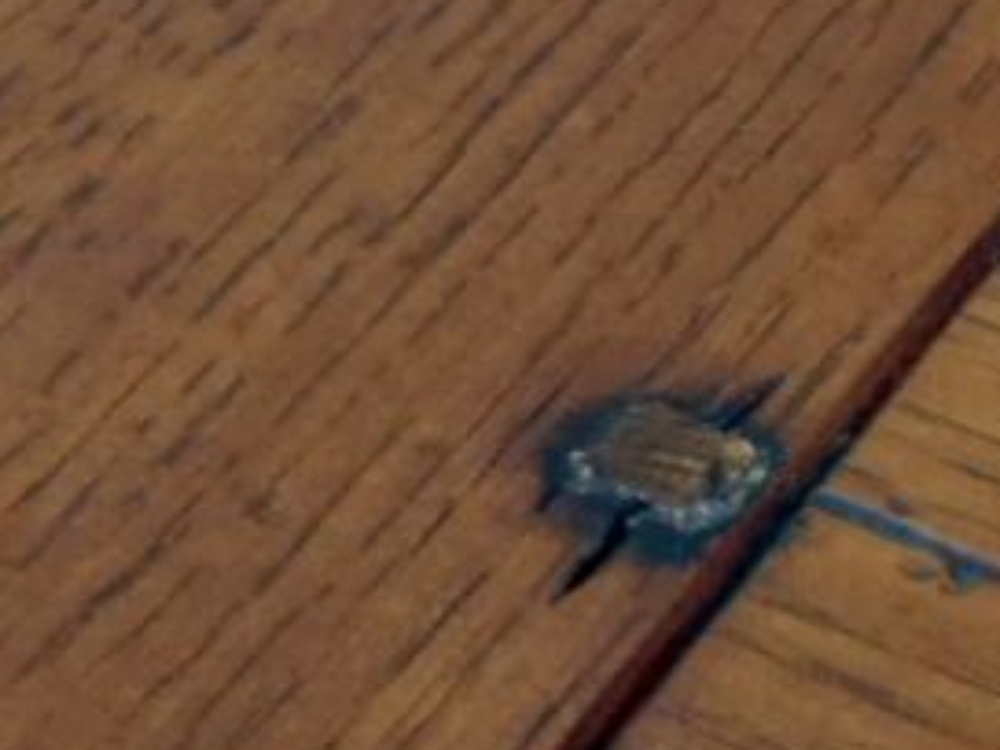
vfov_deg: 8.2
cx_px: -151
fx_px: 5229
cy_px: 743
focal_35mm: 181
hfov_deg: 10.8
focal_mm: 13.7
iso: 1600
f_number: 8
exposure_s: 1/100
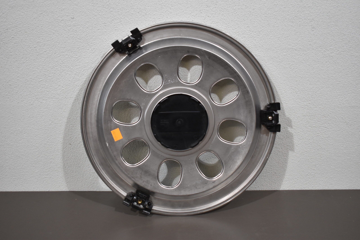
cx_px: 180
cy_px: 120
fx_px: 465
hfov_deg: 42.3
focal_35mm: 46
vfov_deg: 28.9
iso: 800
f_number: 4.2
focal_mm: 31
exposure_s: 1/200
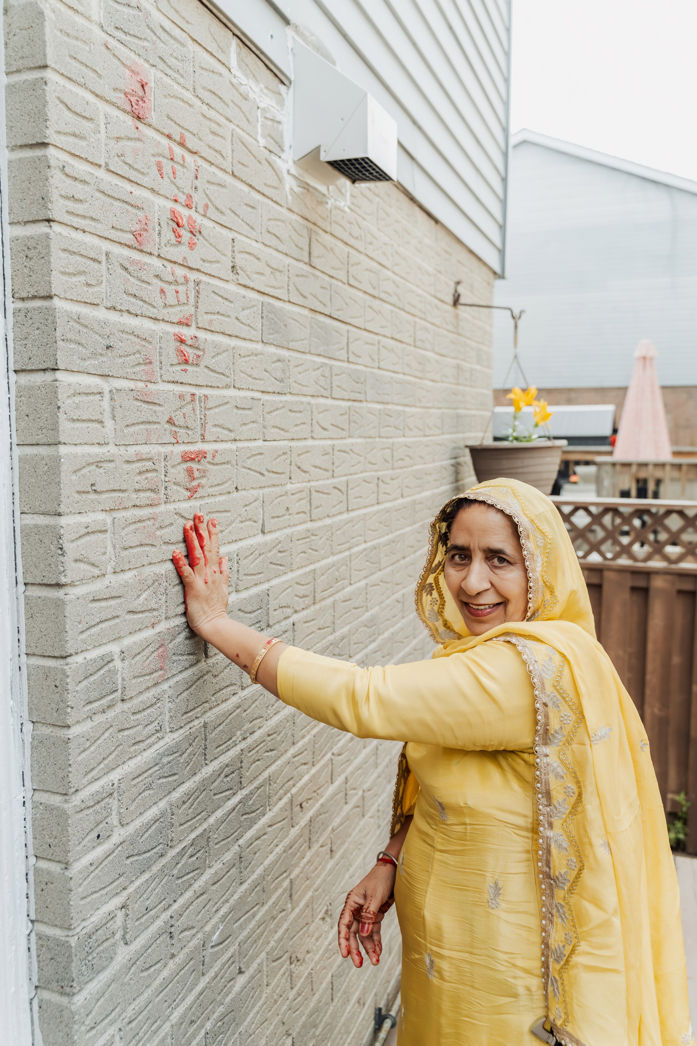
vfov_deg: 63.7
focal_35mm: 29
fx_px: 842
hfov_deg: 45.0
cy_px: 523
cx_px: 348
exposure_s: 1/1250
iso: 1250
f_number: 4
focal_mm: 29
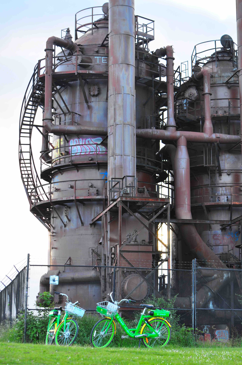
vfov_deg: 24.6
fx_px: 834
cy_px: 182
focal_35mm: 82
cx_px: 121
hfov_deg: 16.5
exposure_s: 1/40
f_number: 6.3
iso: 200
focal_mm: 55
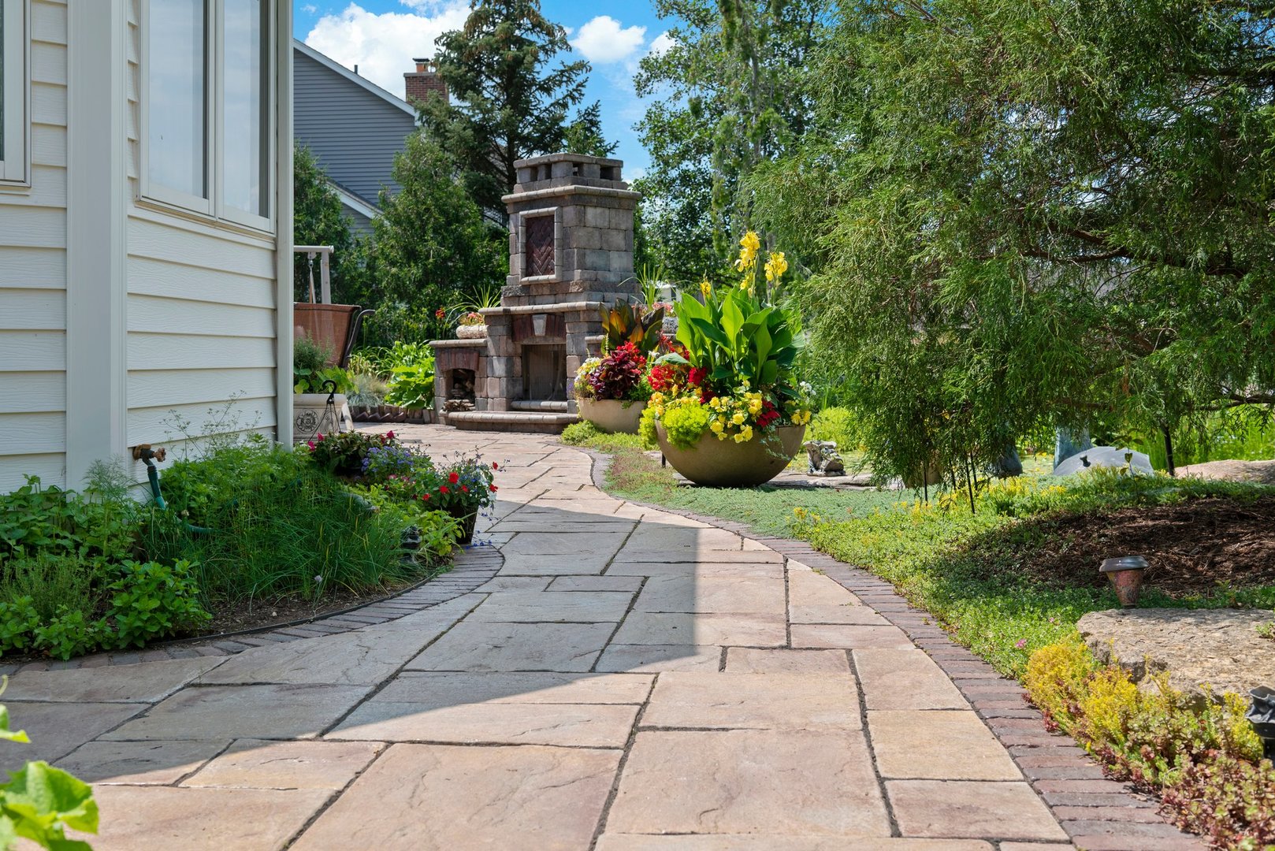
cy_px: 426
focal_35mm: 38
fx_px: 1346
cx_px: 638
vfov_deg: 35.1
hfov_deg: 50.7
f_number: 7.1
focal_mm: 38
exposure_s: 1/400
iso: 100
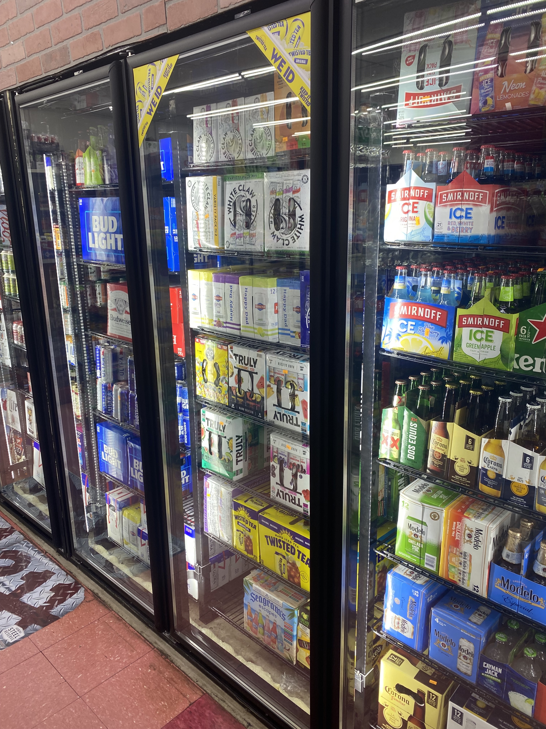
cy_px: 364
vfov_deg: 67.3
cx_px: 273
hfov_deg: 53.1
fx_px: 547
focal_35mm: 26
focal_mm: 4.25
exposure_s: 1/120
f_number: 1.8
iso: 80
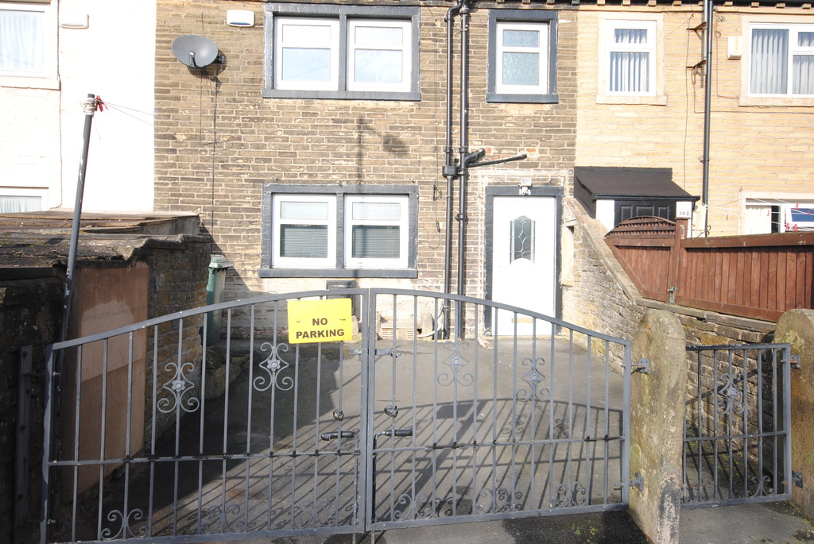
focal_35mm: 27
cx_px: 407
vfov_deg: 48.0
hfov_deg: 67.3
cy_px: 272
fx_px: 611
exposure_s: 1/800
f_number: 5.6
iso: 400
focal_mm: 18
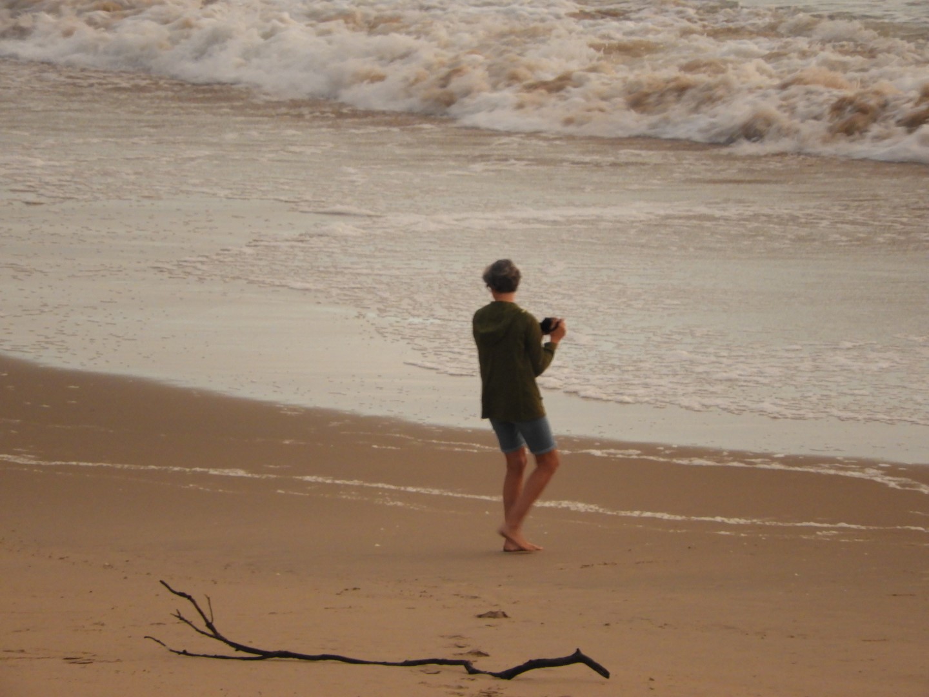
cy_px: 348
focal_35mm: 1200
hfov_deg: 1.7
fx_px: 32205
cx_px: 464
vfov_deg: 1.2
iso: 400
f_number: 6
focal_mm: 215
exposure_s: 1/60
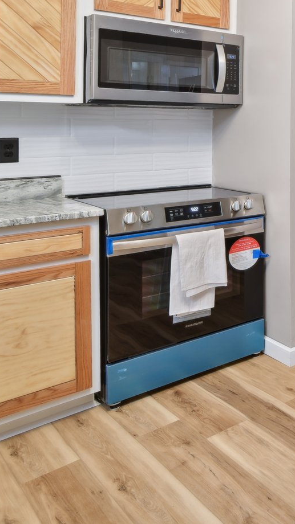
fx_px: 487
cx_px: 486
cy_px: 136
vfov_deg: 54.2
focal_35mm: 35
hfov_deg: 23.5
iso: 100
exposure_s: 1/1.25
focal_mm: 15
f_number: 11
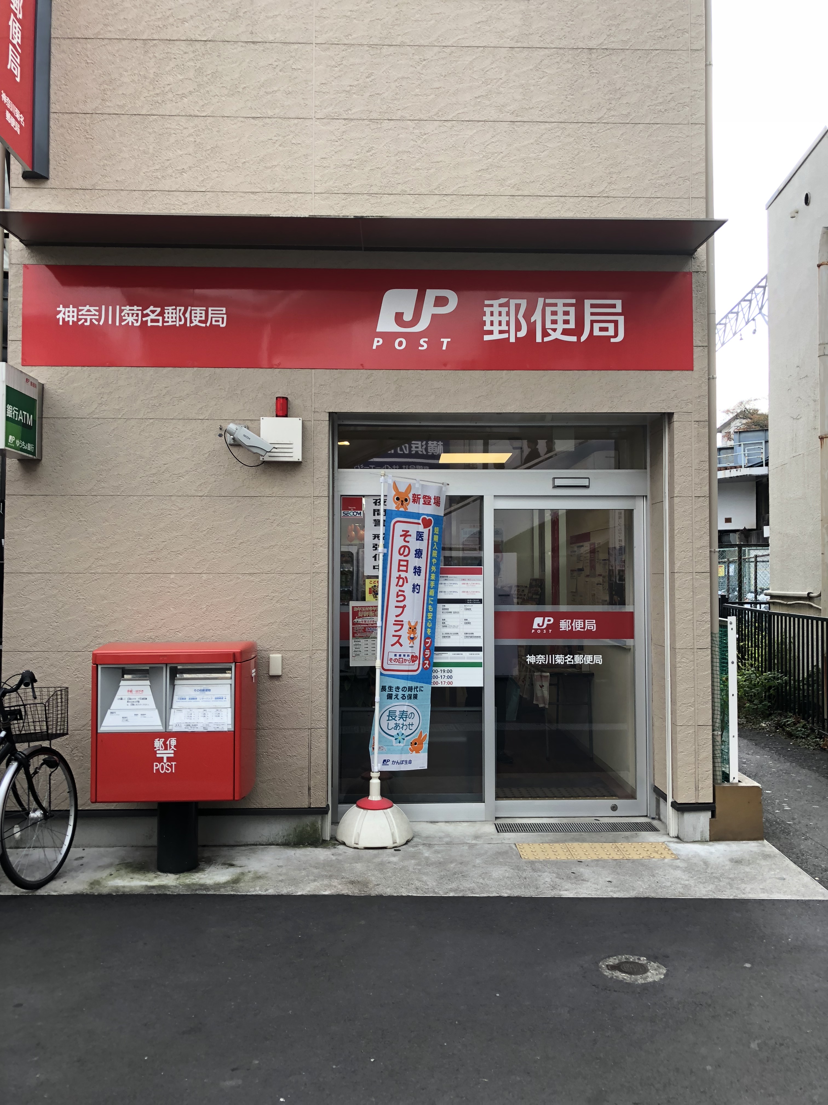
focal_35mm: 29
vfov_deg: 61.7
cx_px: 414
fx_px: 925
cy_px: 552
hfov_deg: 48.2
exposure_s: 1/211
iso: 20
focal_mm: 3.99
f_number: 1.8
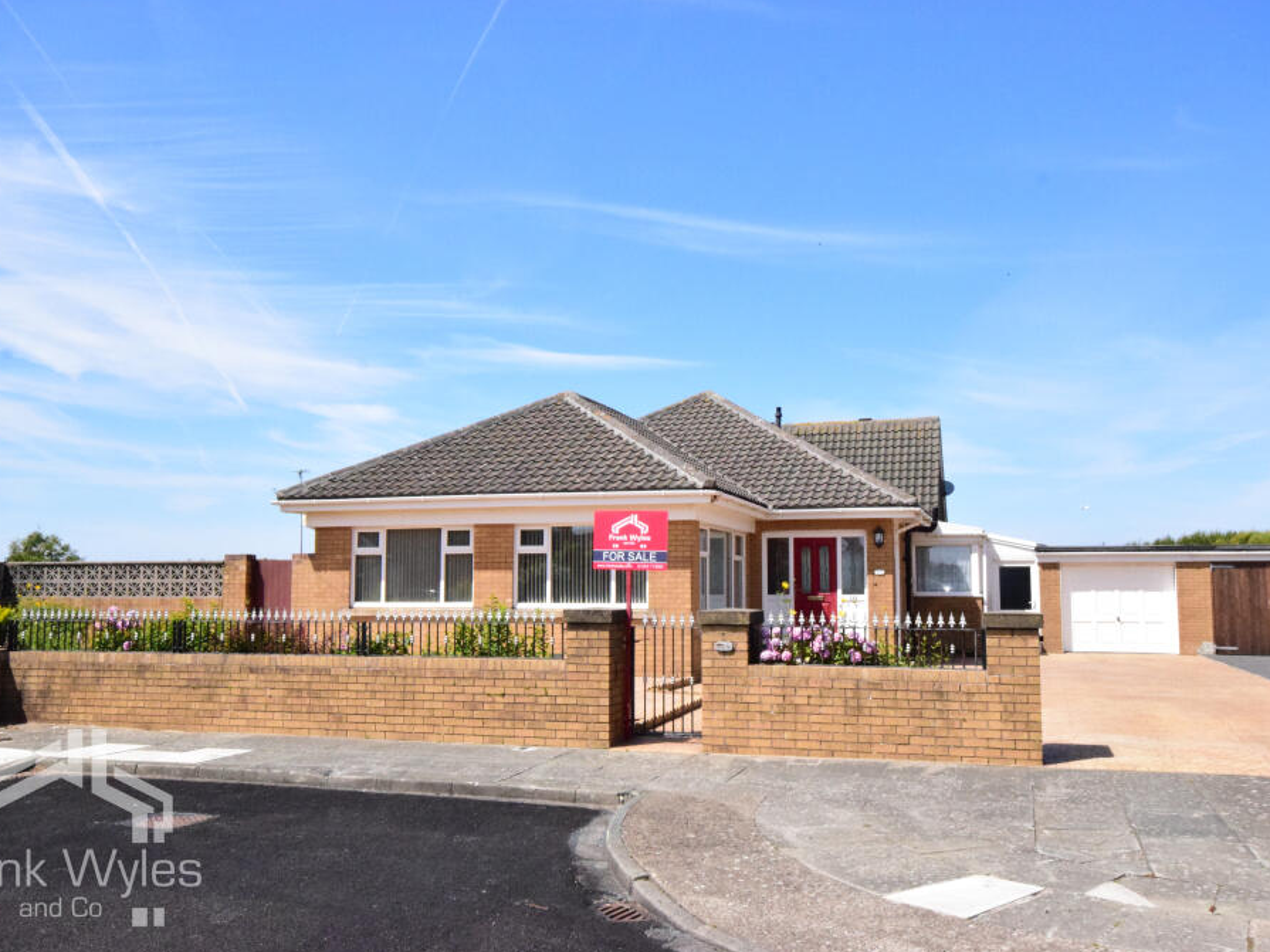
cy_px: 480
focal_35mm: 33
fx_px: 1211
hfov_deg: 55.4
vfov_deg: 42.9
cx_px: 637
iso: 6400
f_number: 22
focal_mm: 20
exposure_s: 1/2500
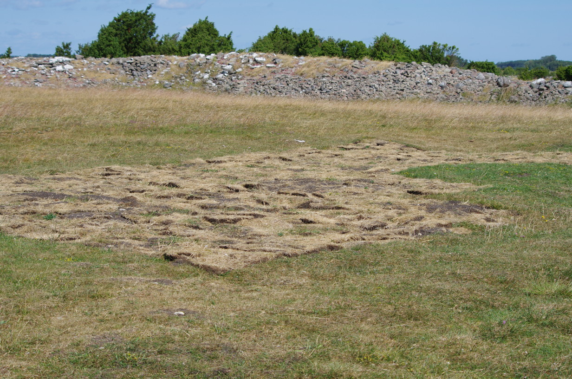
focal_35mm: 82
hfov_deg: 24.7
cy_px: 190
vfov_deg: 16.5
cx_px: 286
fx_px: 1308
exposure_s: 1/320
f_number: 7.1
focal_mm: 55
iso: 100
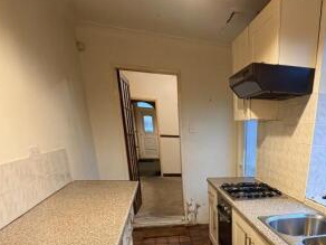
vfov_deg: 43.7
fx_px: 264
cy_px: 237
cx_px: 256
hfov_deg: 59.0
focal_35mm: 28
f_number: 2.2
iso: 320
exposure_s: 1/50
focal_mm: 2.22
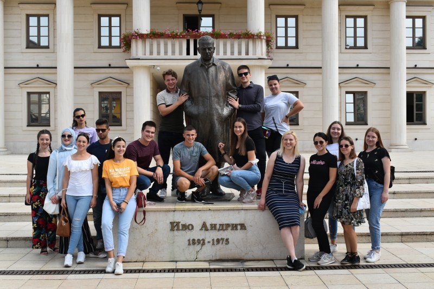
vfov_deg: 29.9
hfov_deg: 43.6
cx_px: 217
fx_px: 543
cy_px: 144
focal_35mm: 45
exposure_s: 1/320
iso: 200
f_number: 9
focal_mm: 30
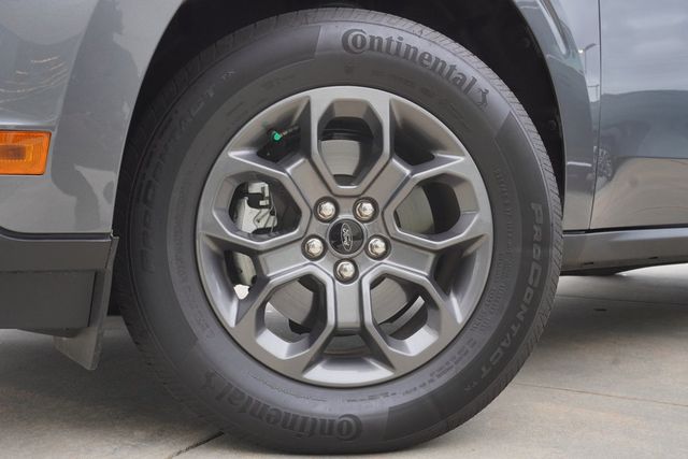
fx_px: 688
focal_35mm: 36
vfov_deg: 36.9
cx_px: 344
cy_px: 230
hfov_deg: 53.1
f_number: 13
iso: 160
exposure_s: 1/15
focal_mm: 24
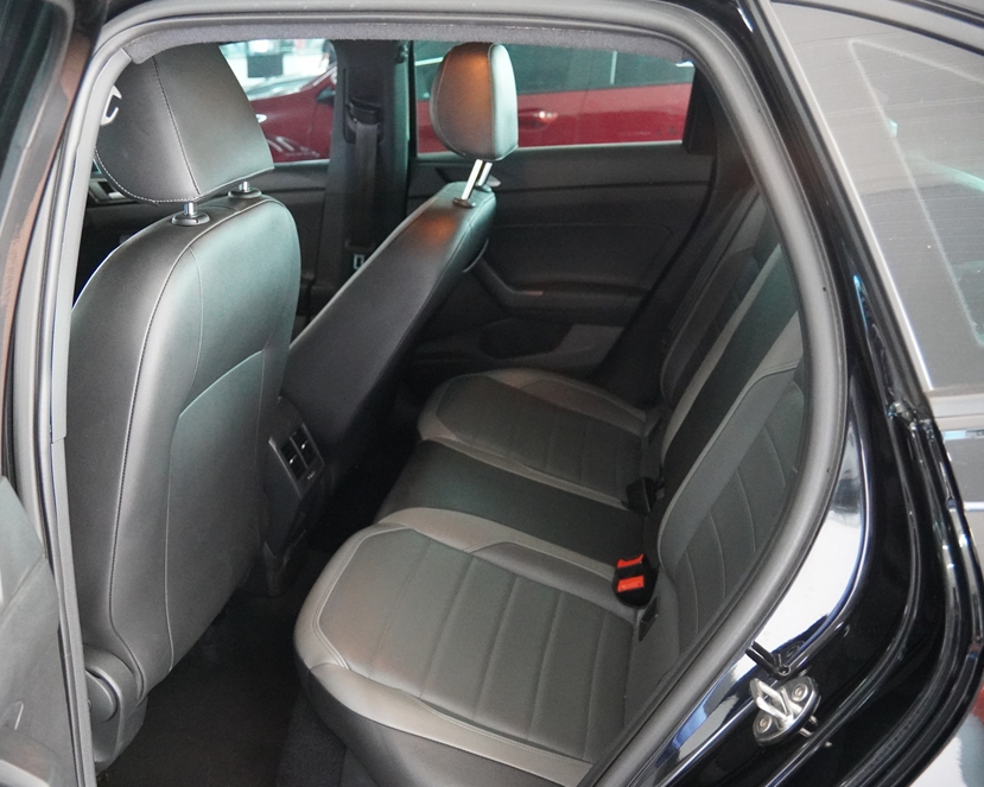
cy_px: 402
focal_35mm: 30
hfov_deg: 59.1
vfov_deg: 49.1
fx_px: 861
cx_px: 408
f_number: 2.8
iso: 6400
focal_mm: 17
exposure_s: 1/100
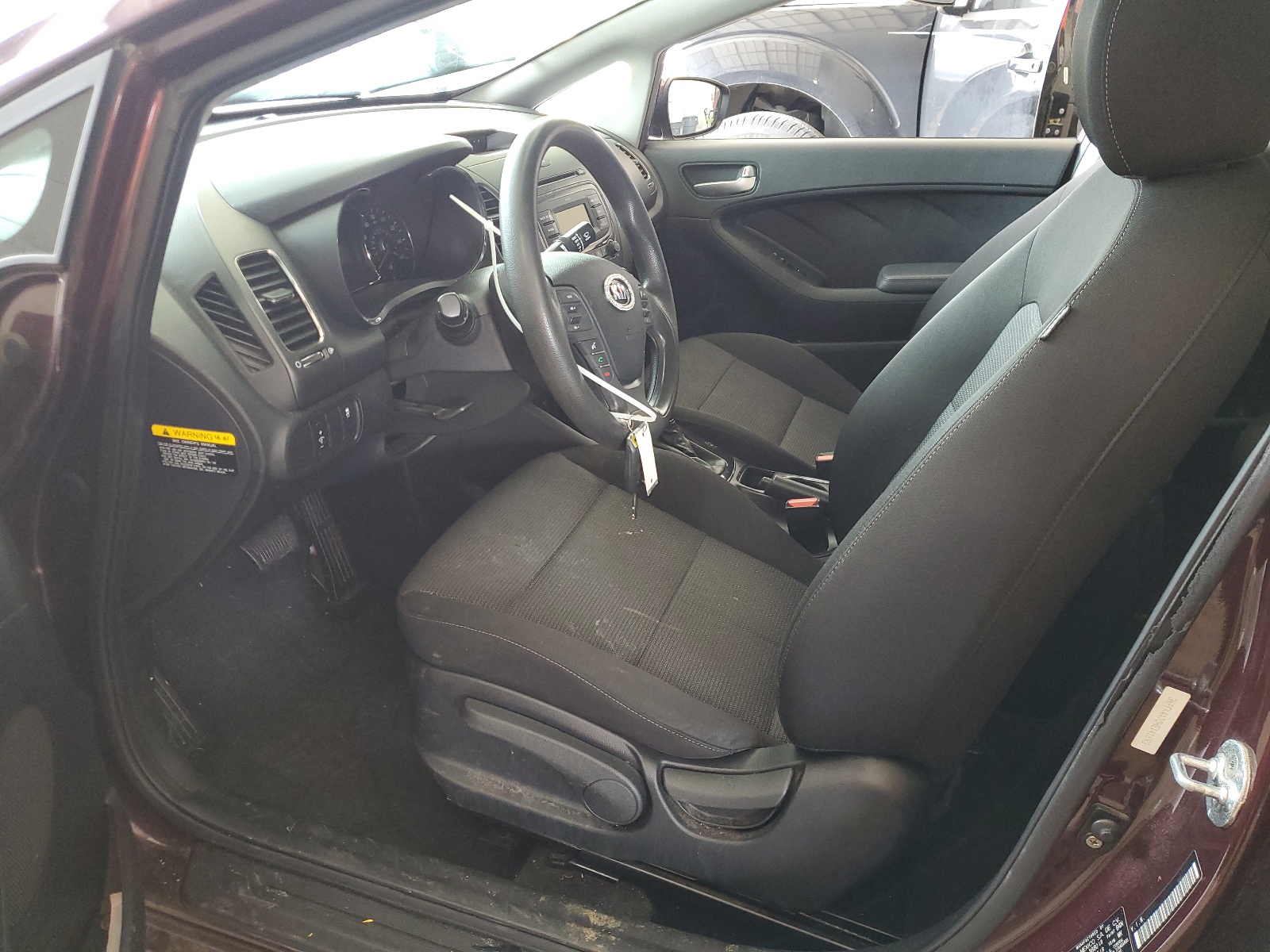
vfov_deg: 53.1
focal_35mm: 26
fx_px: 954
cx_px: 635
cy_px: 476
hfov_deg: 67.3
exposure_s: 1/60.2
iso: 149
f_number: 1.5
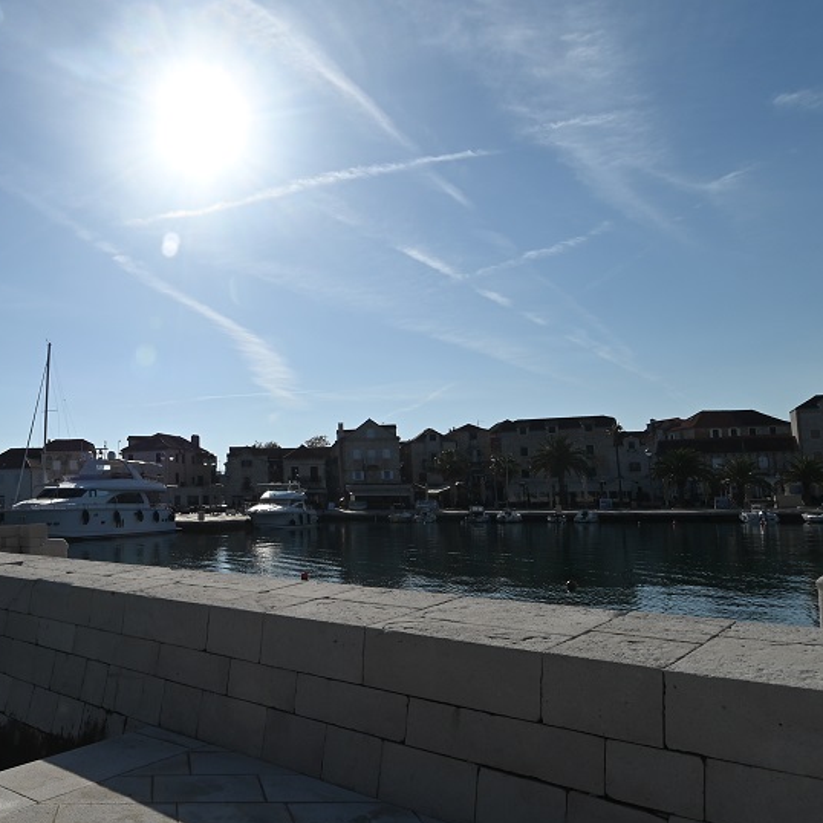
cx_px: 141
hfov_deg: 54.2
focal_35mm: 27
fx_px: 726
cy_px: 409
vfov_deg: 59.1
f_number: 10
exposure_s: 1/800
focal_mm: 12
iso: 100
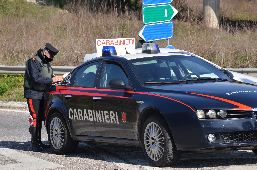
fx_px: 908
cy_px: 85
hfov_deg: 16.1
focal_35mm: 128
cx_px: 128
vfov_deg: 10.7
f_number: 9
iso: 100
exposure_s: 1/200
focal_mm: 85
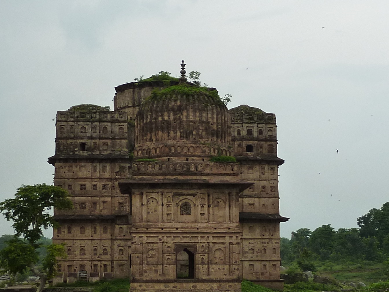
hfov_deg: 26.7
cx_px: 204
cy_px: 226
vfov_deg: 20.0
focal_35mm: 73
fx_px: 820
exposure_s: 1/125
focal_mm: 4.7
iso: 125
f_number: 4
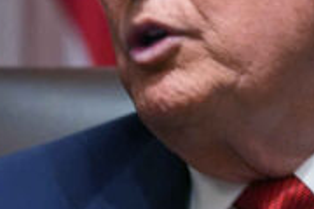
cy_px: -51
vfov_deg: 1.7
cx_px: 171
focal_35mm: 801
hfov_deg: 2.6
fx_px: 6986
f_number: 3.5
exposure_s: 1/320
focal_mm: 200
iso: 5000
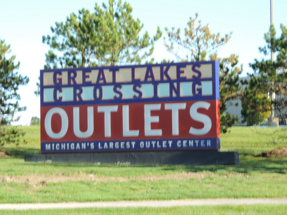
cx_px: 144
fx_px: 995
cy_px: 108
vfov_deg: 12.3
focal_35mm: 120
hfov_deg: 16.4
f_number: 4.2
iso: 80
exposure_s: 1/125
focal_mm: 21.4
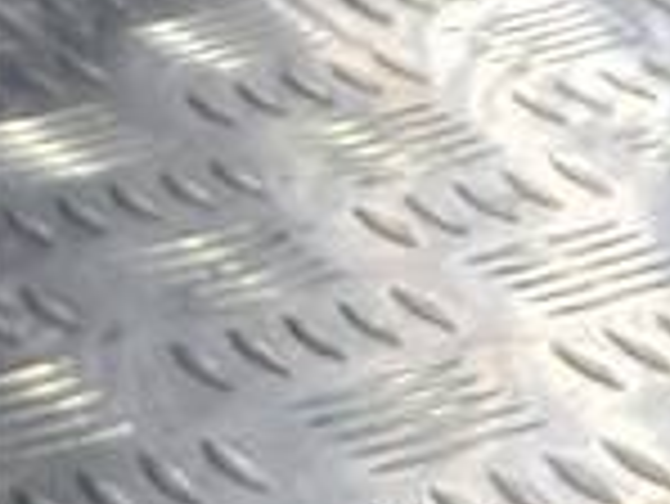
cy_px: 1148
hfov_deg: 8.6
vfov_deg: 8.1
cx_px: 2275
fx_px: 3332
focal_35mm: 172
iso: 50
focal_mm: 4.6
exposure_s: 1/50
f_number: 1.8
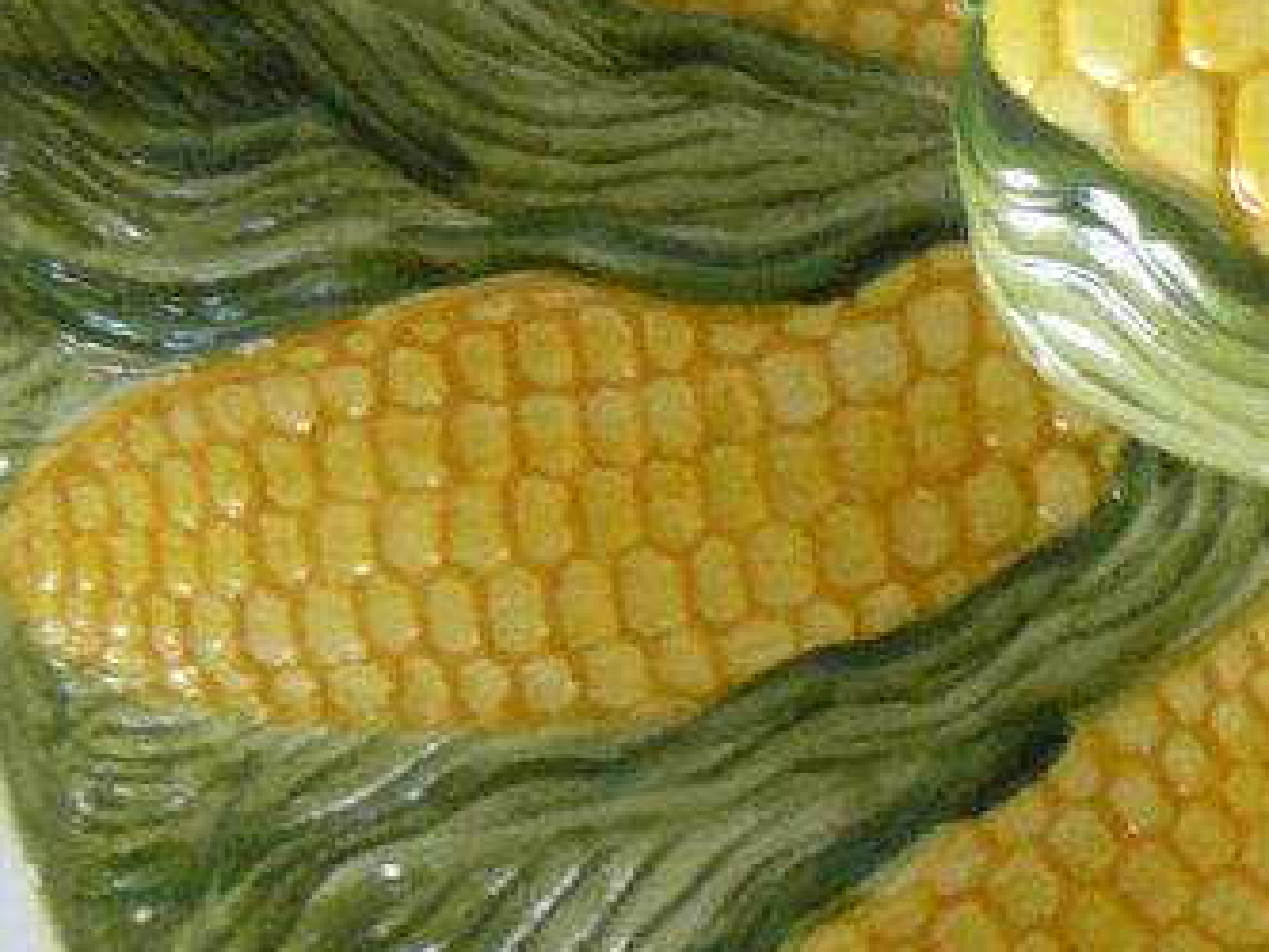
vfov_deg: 9.1
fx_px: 5941
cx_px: 1940
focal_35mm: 162
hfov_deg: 11.6
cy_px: 208
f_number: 2.8
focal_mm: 6
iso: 200
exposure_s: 1/30
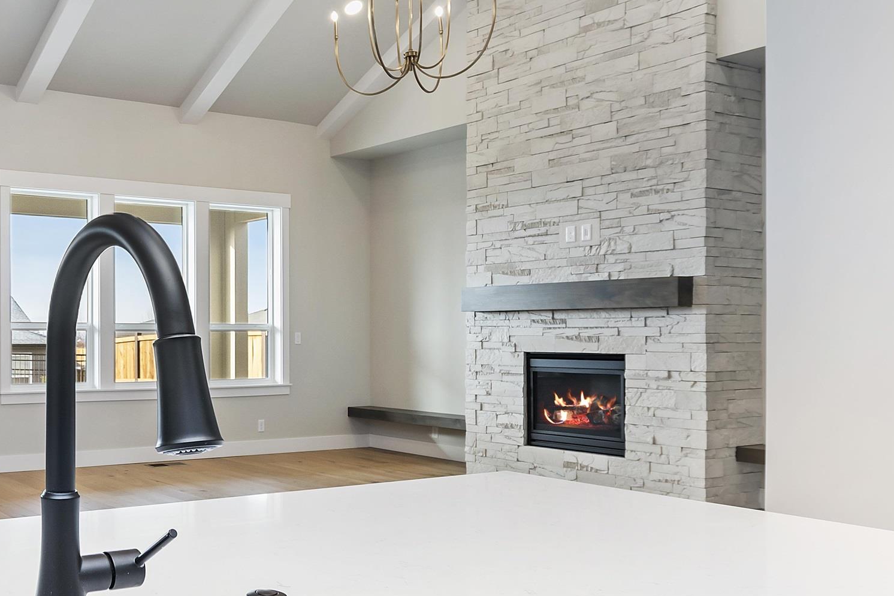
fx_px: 869
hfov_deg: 48.6
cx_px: 87
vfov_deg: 37.9
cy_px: 311
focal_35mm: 35
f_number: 6.3
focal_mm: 11.5
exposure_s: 1/20
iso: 320
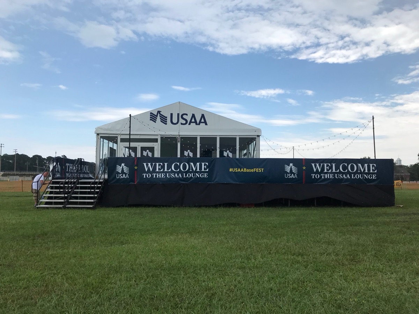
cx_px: 210
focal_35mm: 28
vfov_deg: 49.7
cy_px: 157
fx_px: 339
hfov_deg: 63.4
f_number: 1.8
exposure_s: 1/1773
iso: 20
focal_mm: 3.99
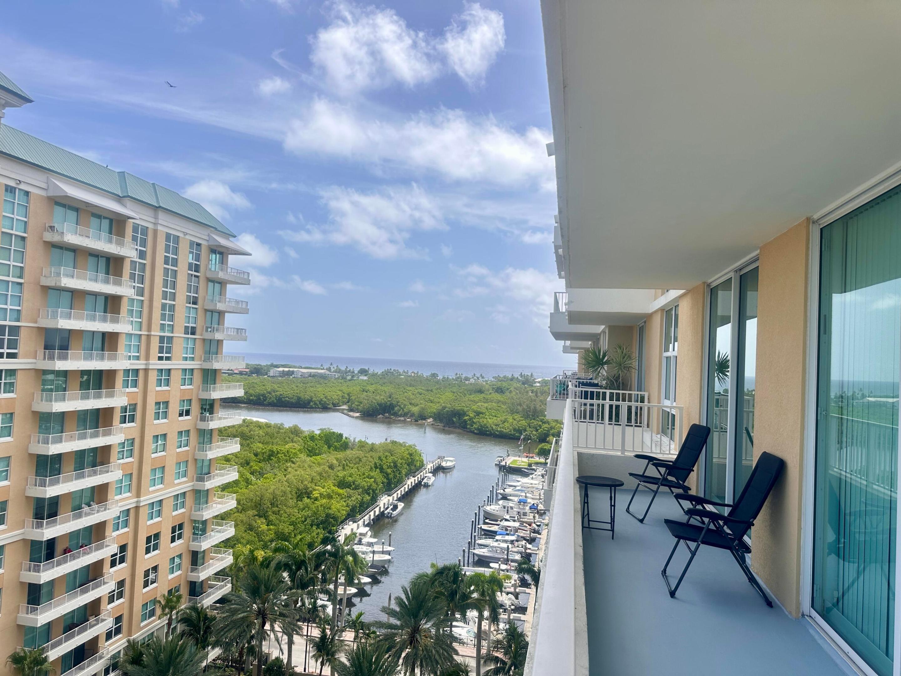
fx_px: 625
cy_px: 338
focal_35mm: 24
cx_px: 450
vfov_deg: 56.8
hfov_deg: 71.6
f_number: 1.78
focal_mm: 6.86
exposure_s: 1/2591
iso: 80
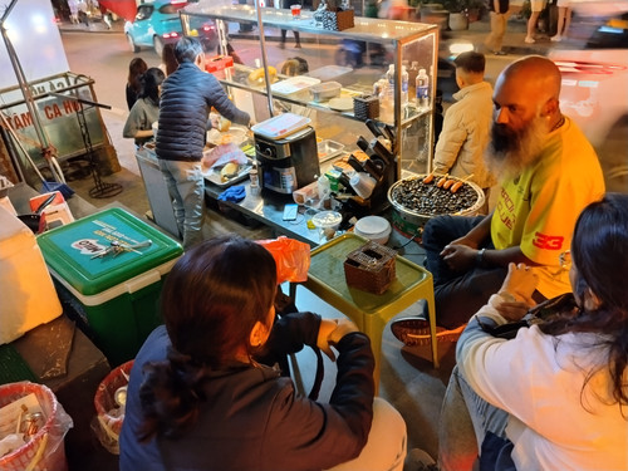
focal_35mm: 29
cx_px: 314
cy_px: 236
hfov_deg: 61.7
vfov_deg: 48.2
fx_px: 526
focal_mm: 4.22
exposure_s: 1/20
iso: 400
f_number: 1.8
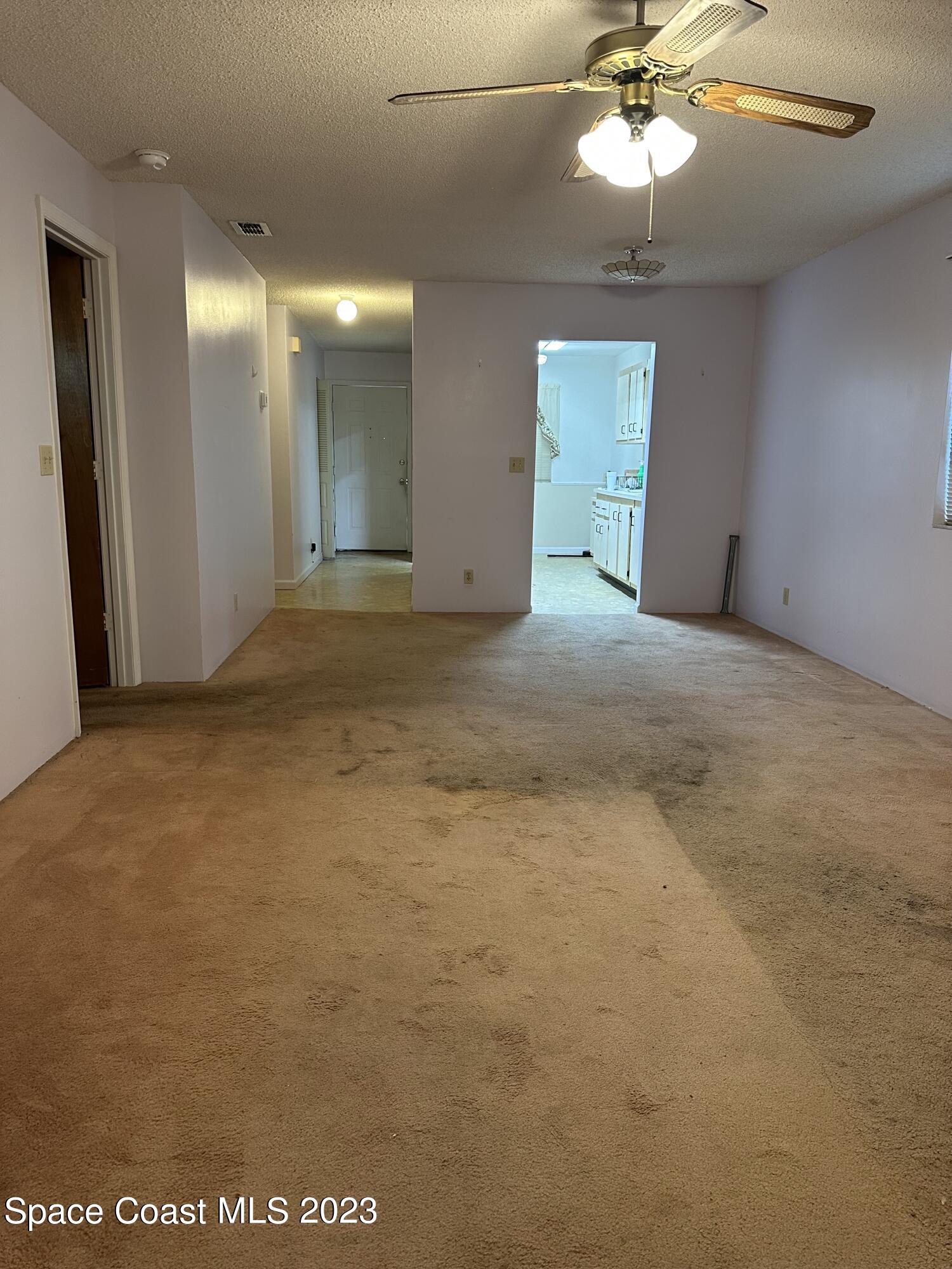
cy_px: 634
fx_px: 880
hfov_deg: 56.8
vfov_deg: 71.6
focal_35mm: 24
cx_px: 476
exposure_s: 1/60
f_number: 1.78
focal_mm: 6.86
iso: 400
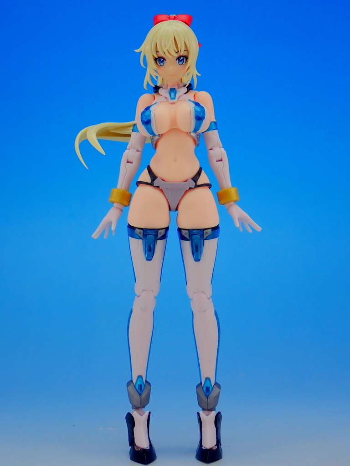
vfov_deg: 27.4
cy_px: 233
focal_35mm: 71
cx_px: 175
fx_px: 957
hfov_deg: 20.7
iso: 100
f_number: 3.9
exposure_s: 1/30
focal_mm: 12.73
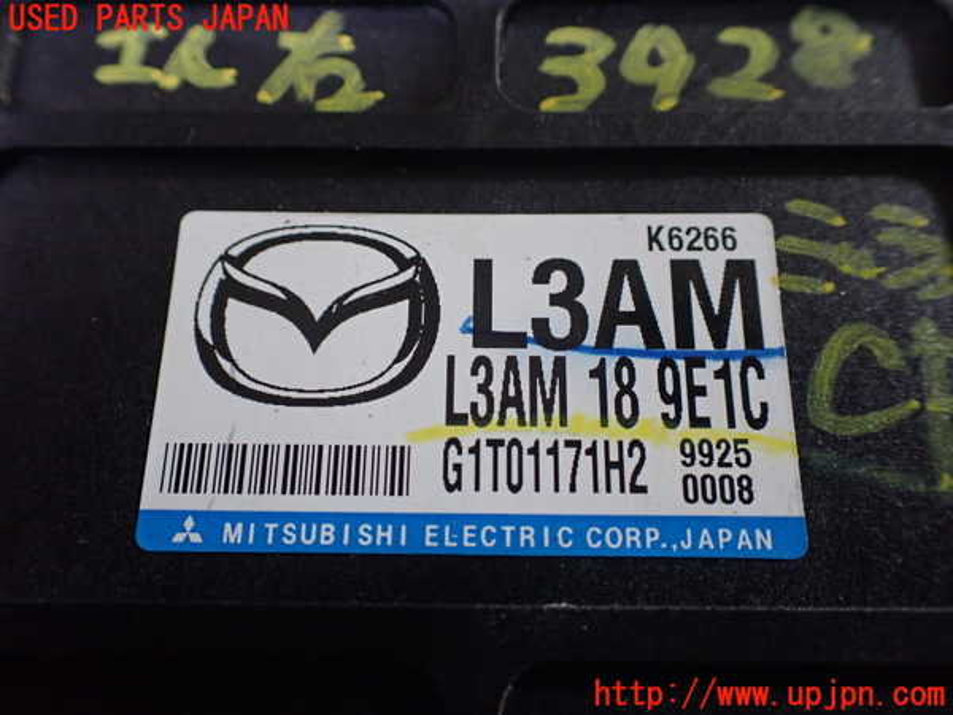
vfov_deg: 46.8
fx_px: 826
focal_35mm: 30
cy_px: 358
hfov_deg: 60.0
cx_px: 476
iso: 800
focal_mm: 5.4
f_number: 2.3
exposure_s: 1/30
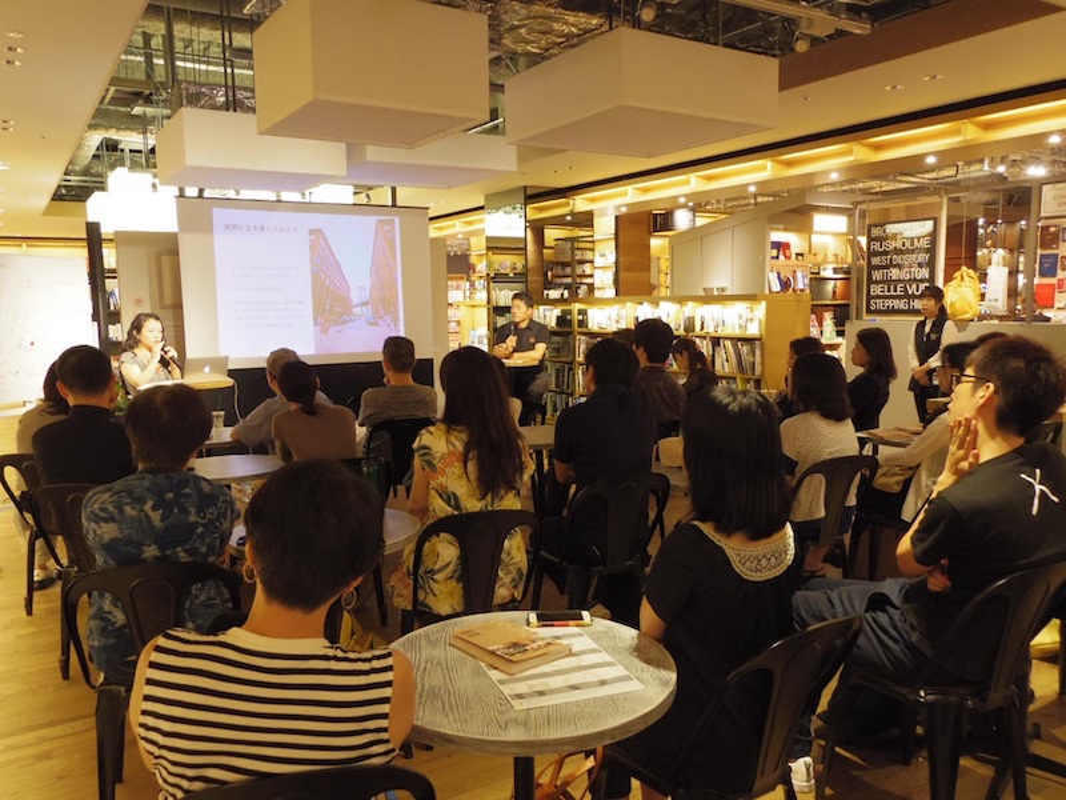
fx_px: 831
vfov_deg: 51.4
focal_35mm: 27
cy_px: 400
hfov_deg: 65.3
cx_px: 533
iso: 800
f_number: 2.8
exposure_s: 1/50
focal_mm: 5
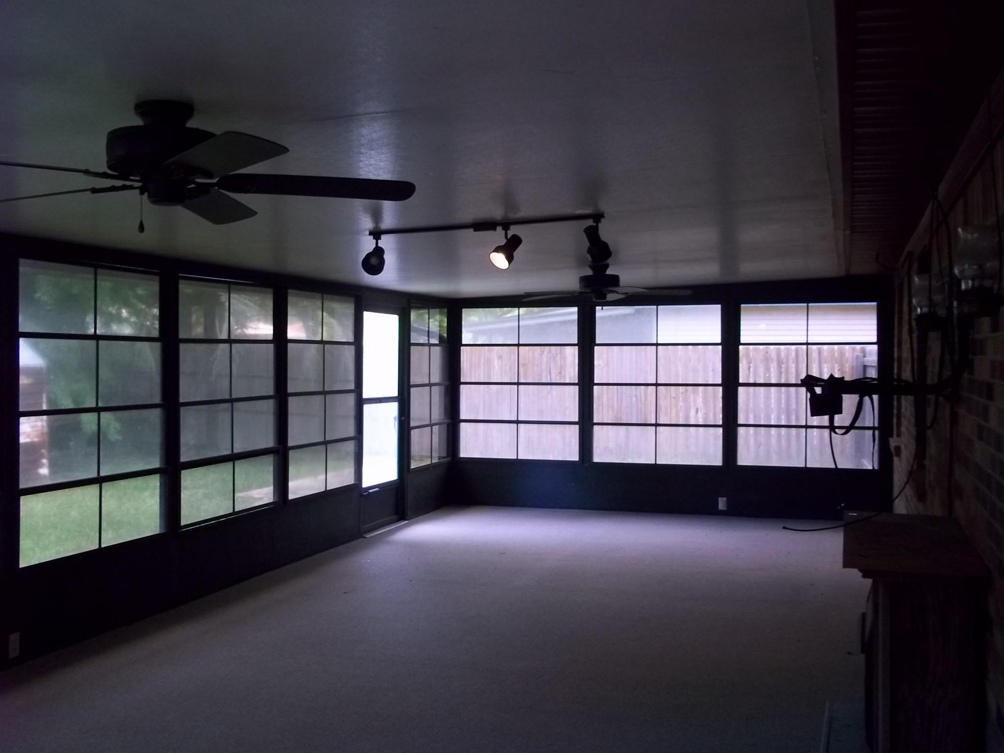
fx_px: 1044
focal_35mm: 36
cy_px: 376
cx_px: 502
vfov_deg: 39.7
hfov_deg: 51.4
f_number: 3.1
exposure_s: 1/25
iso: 160
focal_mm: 6.5
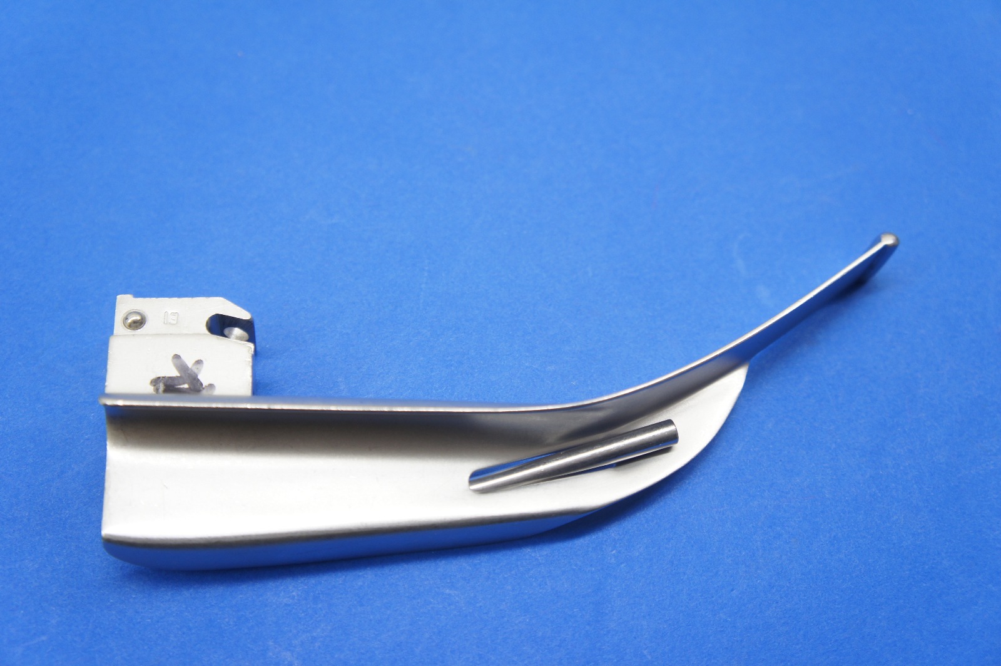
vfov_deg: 30.8
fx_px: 1209
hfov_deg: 45.0
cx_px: 500
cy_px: 333
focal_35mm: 44
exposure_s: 1/50
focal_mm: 29
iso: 250
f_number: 4
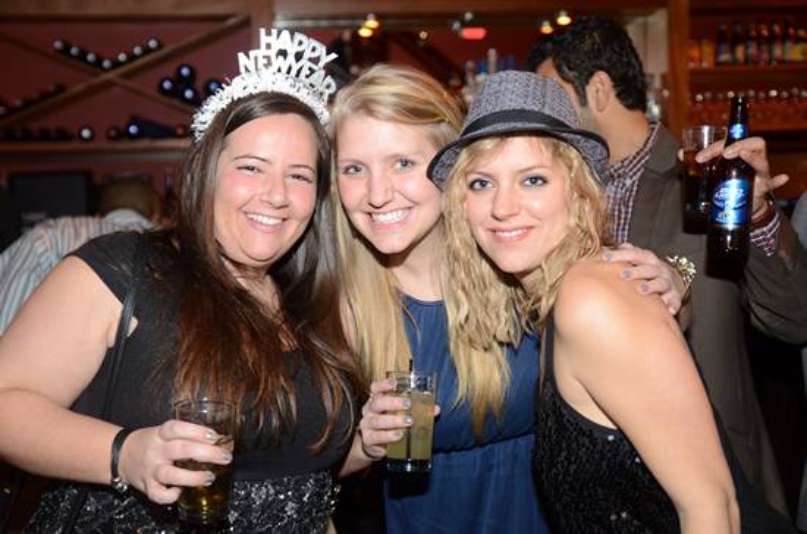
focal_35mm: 48
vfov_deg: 27.9
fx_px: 1074
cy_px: 267
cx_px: 404
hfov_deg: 41.2
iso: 1250
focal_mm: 32
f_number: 2.8
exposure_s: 1/40
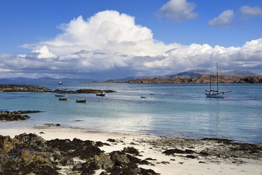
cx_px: 131
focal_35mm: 50
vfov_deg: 27.0
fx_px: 364
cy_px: 88
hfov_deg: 39.6
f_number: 18
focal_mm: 50
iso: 200
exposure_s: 1/250
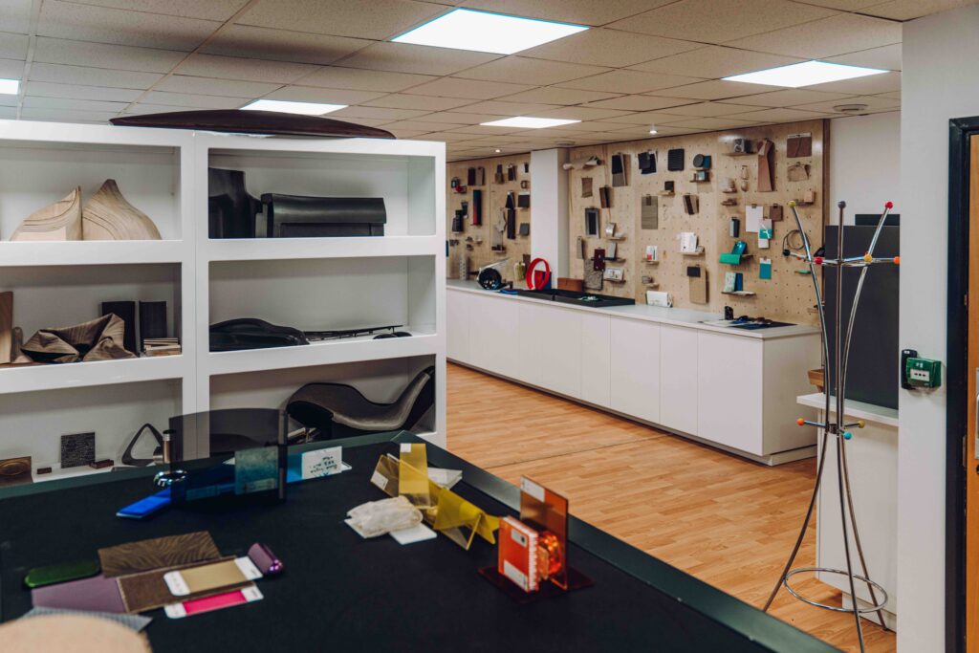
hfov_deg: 63.7
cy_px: 326
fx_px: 789
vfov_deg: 45.0
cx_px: 490
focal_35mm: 29
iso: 400
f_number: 2.8
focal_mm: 29
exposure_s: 1/50
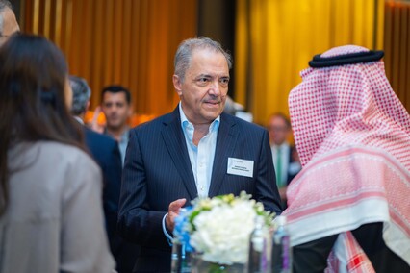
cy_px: 136
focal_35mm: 85
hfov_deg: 23.9
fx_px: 968
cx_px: 205
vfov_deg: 16.1
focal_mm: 85
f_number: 1.8
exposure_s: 1/125
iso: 1250
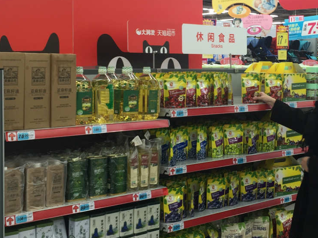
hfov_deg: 30.6
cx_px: 202
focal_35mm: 63
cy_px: 101
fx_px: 578
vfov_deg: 23.2
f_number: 2.2
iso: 32
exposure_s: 1/60
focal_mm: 4.15
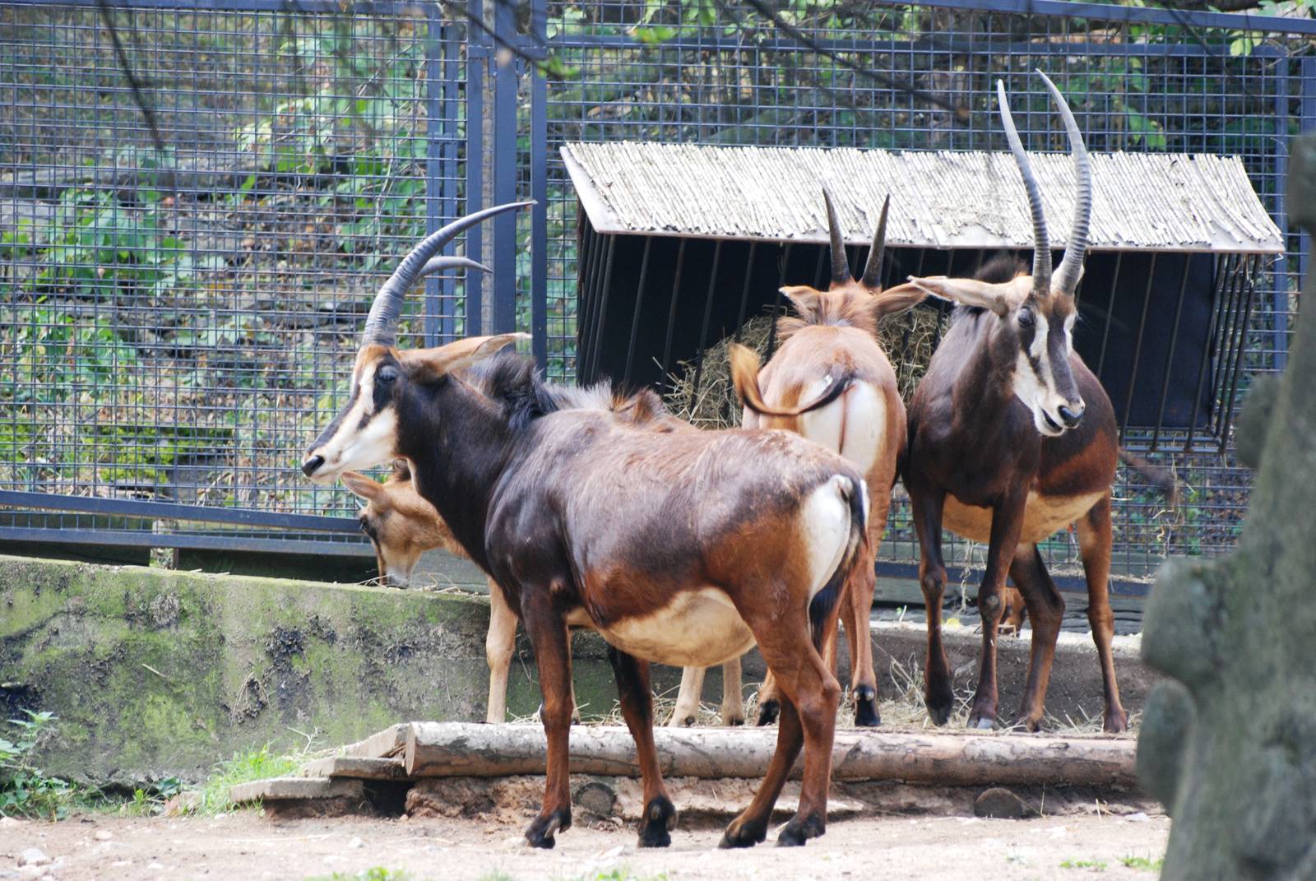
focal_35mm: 330
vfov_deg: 4.2
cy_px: 440
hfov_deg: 6.2
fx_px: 12077
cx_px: 658
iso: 400
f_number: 5.3
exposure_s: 1/100
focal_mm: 220
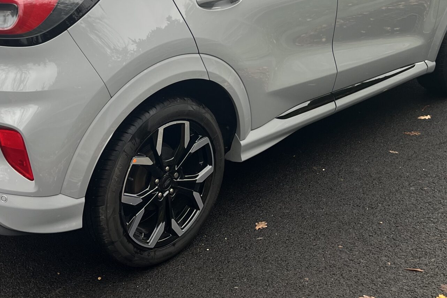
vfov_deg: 24.8
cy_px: 77
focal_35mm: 54
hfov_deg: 36.5
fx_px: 671
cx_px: 151
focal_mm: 5.7
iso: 80
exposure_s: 1/121
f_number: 1.5
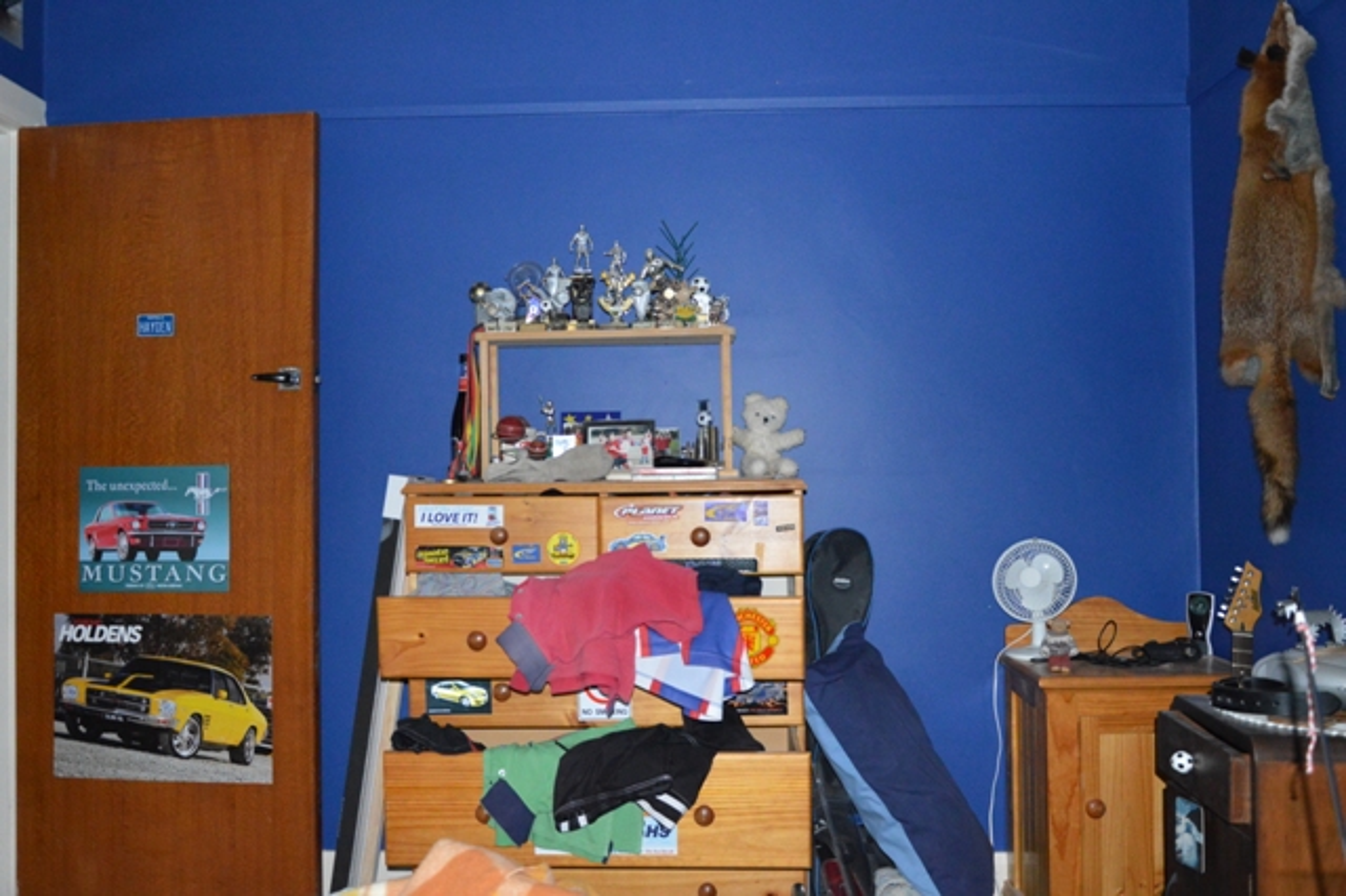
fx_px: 1177
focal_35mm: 32
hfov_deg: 59.5
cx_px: 673
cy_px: 448
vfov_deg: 41.7
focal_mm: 21
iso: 3200
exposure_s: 1/60
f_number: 3.8
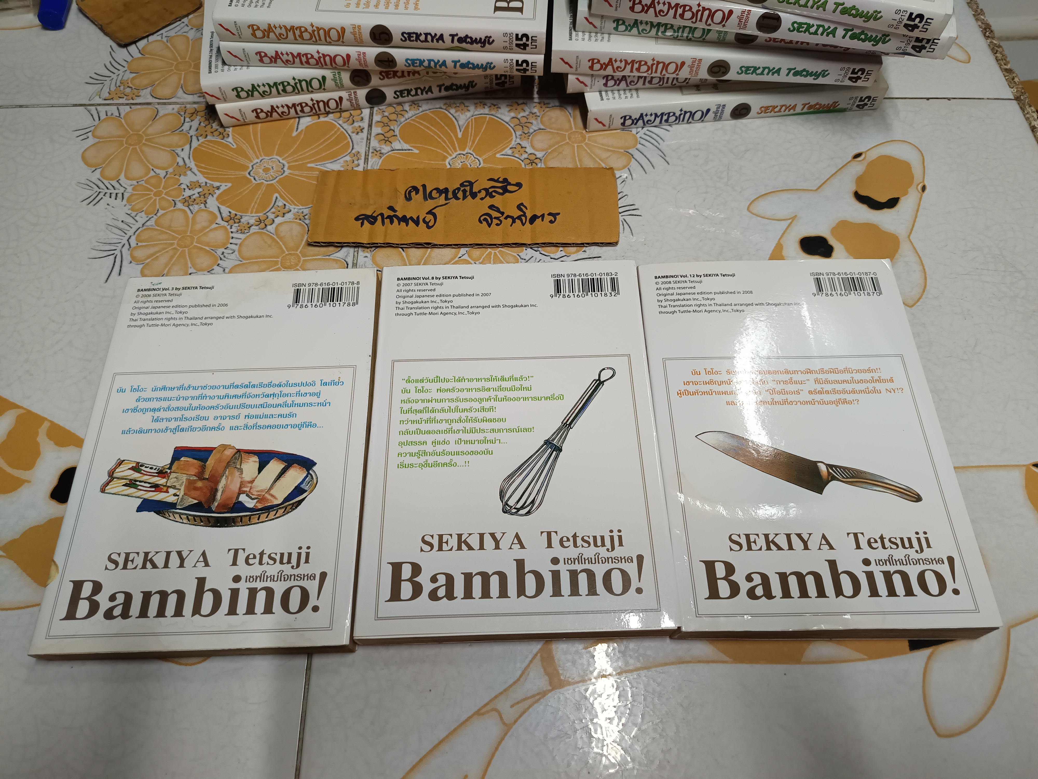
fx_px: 720
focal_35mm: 24
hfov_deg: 71.6
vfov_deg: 56.8
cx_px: 519
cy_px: 390
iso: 1036
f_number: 1.7
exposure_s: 1/50
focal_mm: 5.31
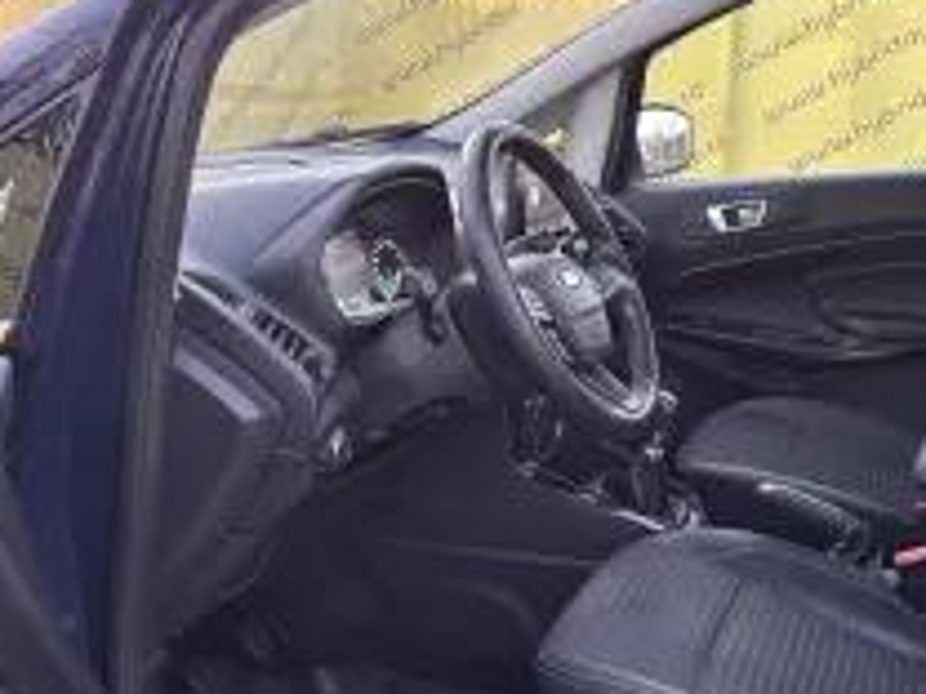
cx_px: 556
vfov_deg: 32.1
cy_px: 396
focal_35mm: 45
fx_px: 1204
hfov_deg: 41.9
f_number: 1.6
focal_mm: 5.96
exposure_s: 1/34
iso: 500
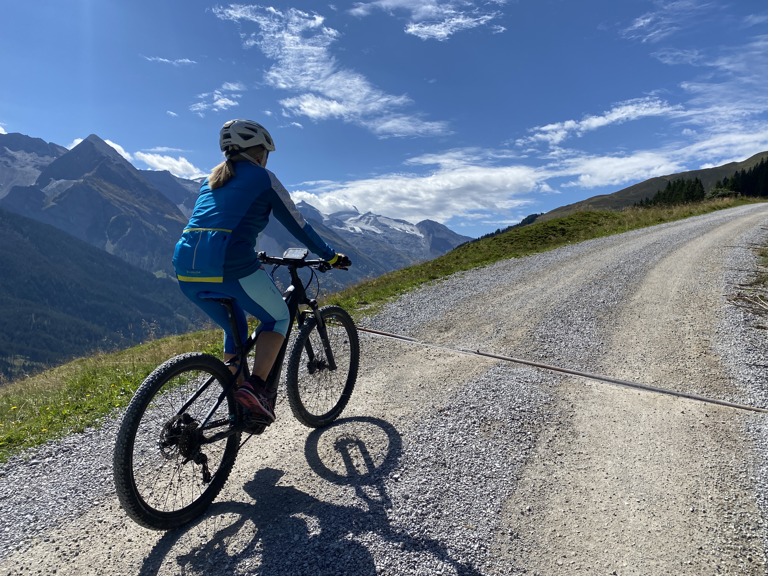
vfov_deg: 51.4
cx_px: 394
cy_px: 291
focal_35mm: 27
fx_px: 599
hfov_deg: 65.3
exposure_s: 1/4274
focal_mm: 4.25
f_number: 1.8
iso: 32
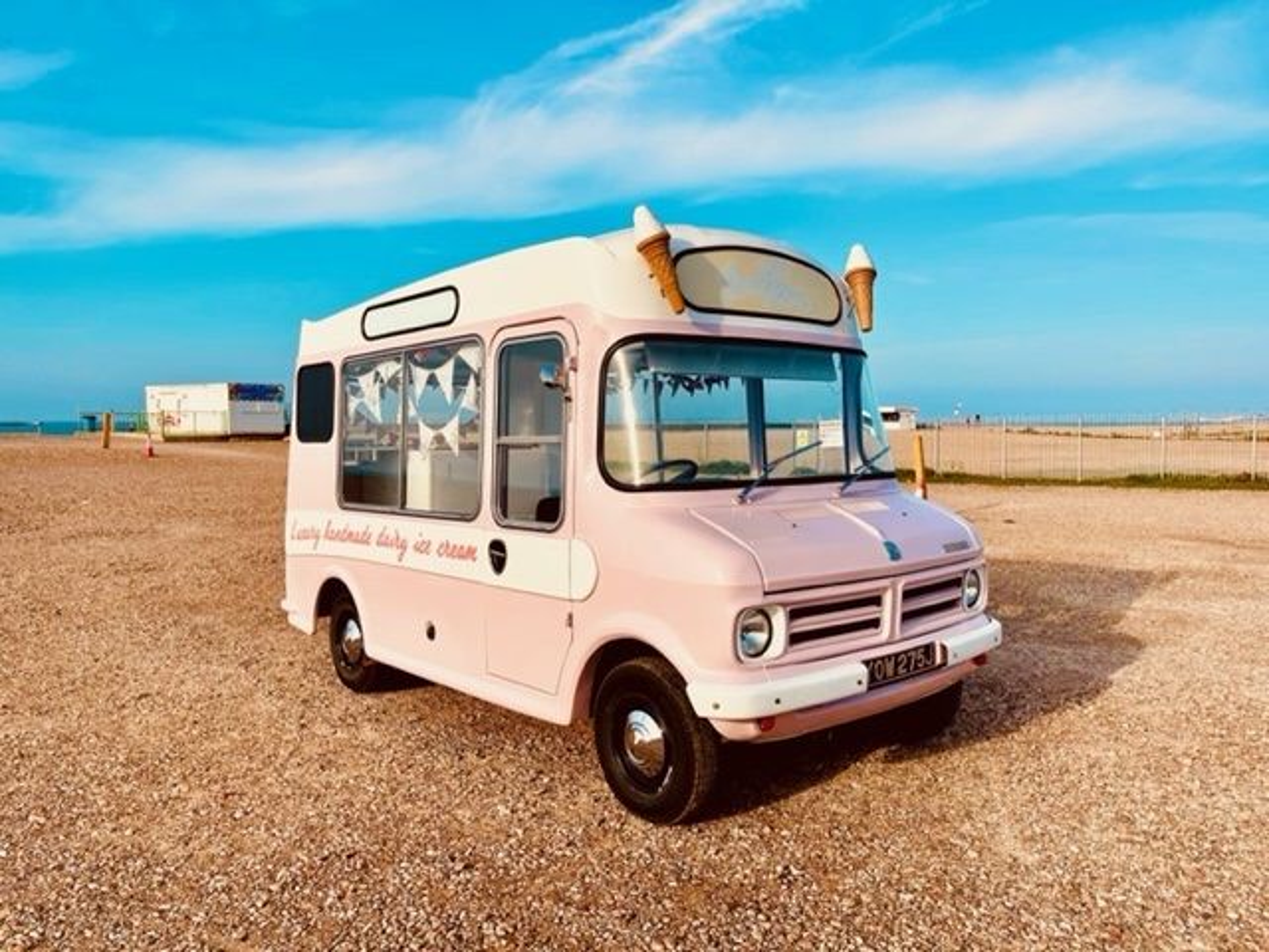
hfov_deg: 67.3
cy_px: 476
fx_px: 953
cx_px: 634
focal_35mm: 26
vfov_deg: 53.1
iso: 32
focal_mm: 5.1
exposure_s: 1/3663
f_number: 1.6
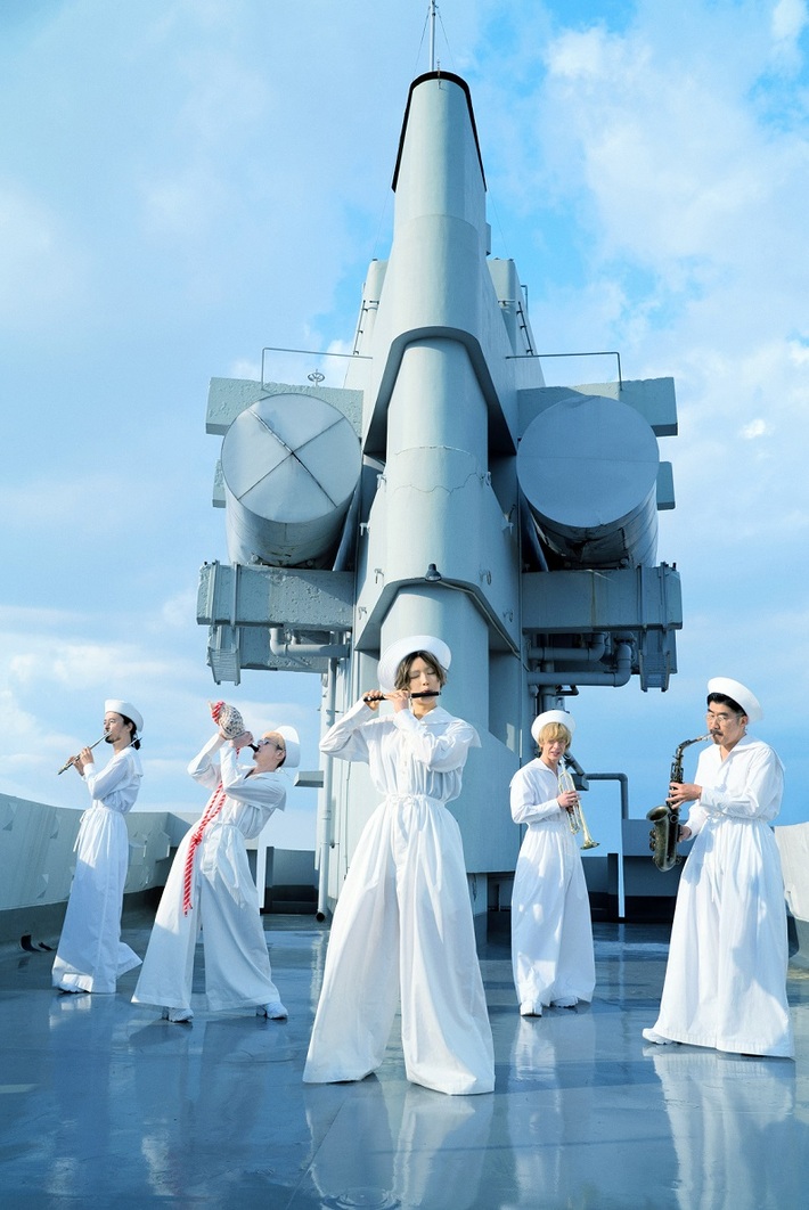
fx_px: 942
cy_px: 605
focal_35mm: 28
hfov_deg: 46.5
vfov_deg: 65.4
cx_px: 404
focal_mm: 28
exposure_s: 1/100
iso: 100
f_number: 14
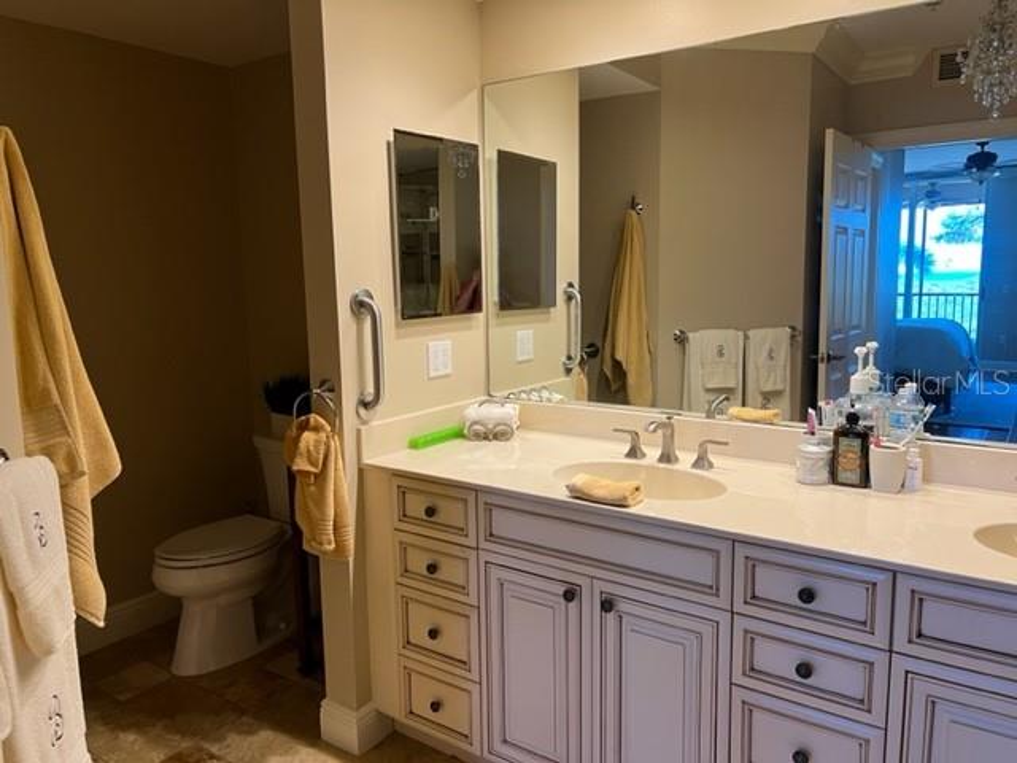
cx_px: 508
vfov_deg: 53.1
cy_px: 382
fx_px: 764
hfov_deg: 67.3
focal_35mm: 26
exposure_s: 1/60
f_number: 1.5
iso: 100
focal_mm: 5.7
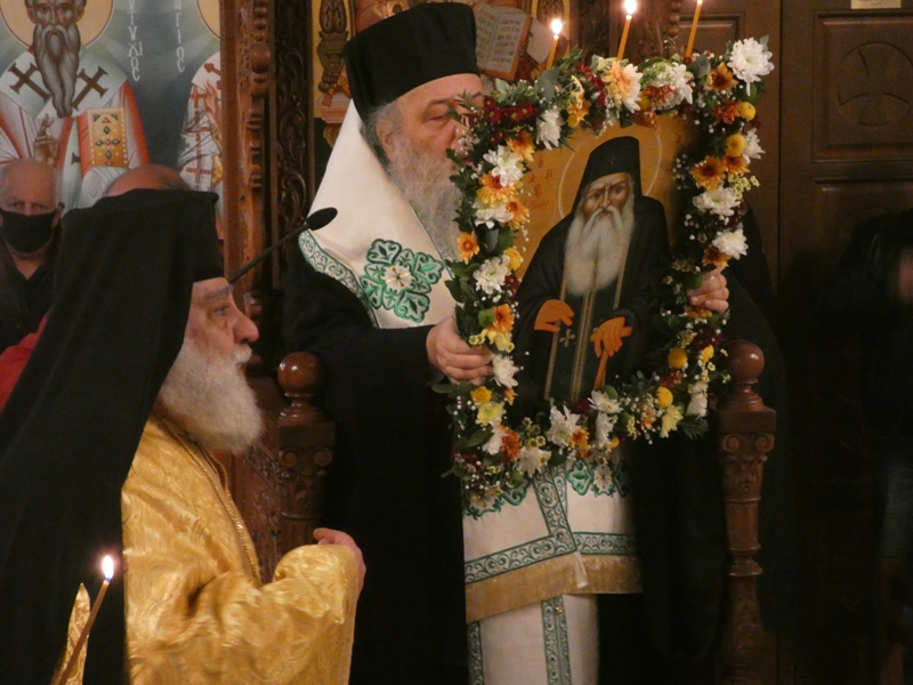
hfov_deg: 17.9
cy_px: 342
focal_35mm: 110
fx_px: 2901
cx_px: 456
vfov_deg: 13.5
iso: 1600
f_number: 5
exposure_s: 1/13
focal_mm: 19.7
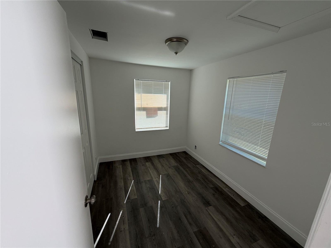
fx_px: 134
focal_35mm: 14
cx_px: 166
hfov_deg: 102.1
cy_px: 124
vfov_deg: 85.7
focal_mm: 2.22
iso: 40
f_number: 2.2
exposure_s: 1/131
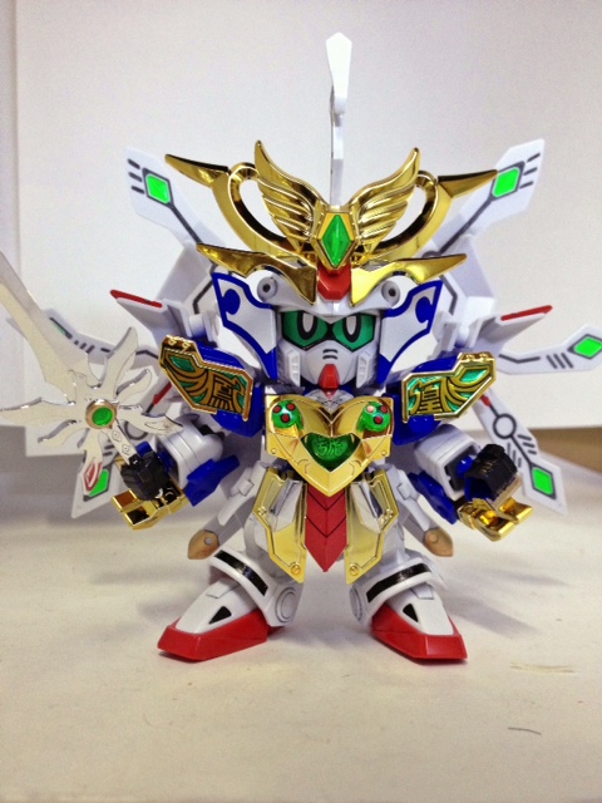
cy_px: 402
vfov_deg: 52.6
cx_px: 301
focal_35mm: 35
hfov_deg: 40.7
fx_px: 812
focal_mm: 4.28
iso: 125
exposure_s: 1/20
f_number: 2.4
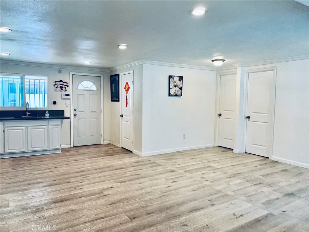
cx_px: 154
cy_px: 116
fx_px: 232
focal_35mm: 26
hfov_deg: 67.3
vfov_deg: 53.1
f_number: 1.5
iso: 100
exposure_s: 1/120
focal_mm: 5.7
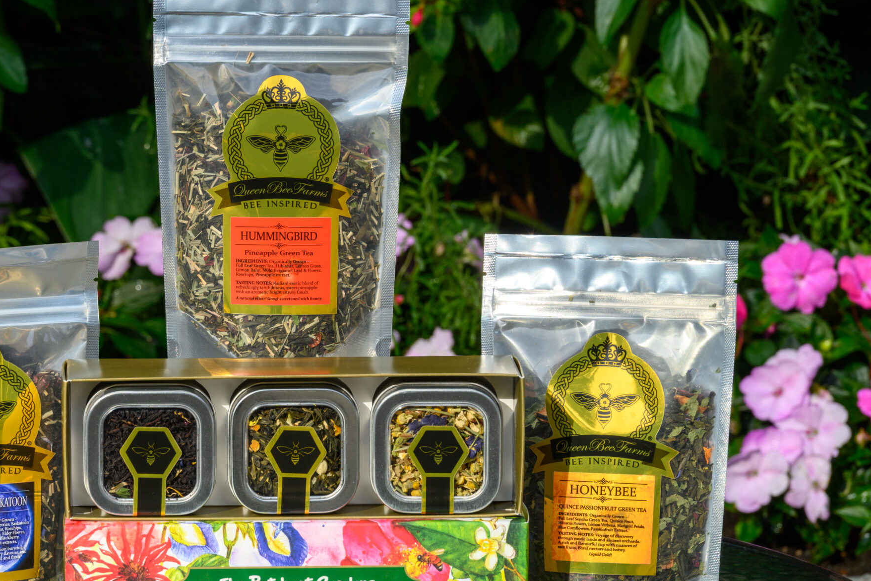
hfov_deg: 14.6
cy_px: 359
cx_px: 264
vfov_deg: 9.8
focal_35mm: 140
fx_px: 3386
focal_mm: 96
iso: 125
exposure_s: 1/125
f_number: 11
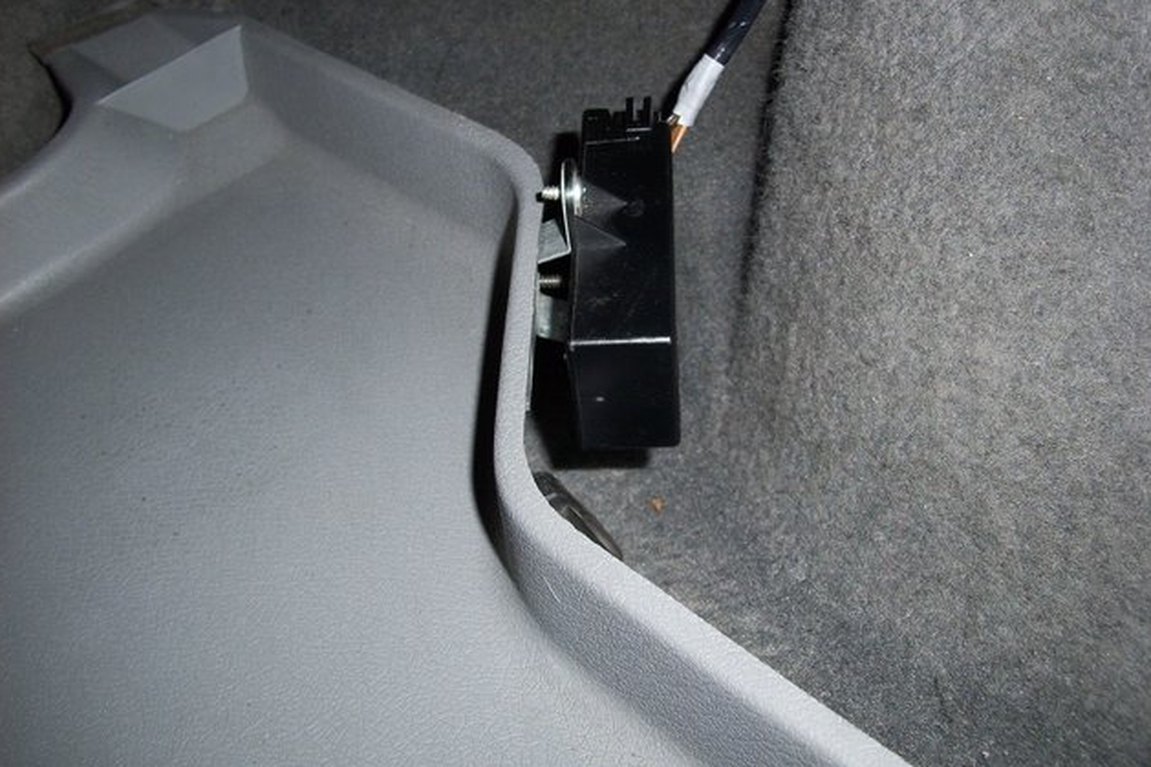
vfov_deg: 36.9
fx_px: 1151
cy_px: 375
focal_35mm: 36
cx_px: 582
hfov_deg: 53.1
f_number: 2.9
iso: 80
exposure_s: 1/40
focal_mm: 5.7
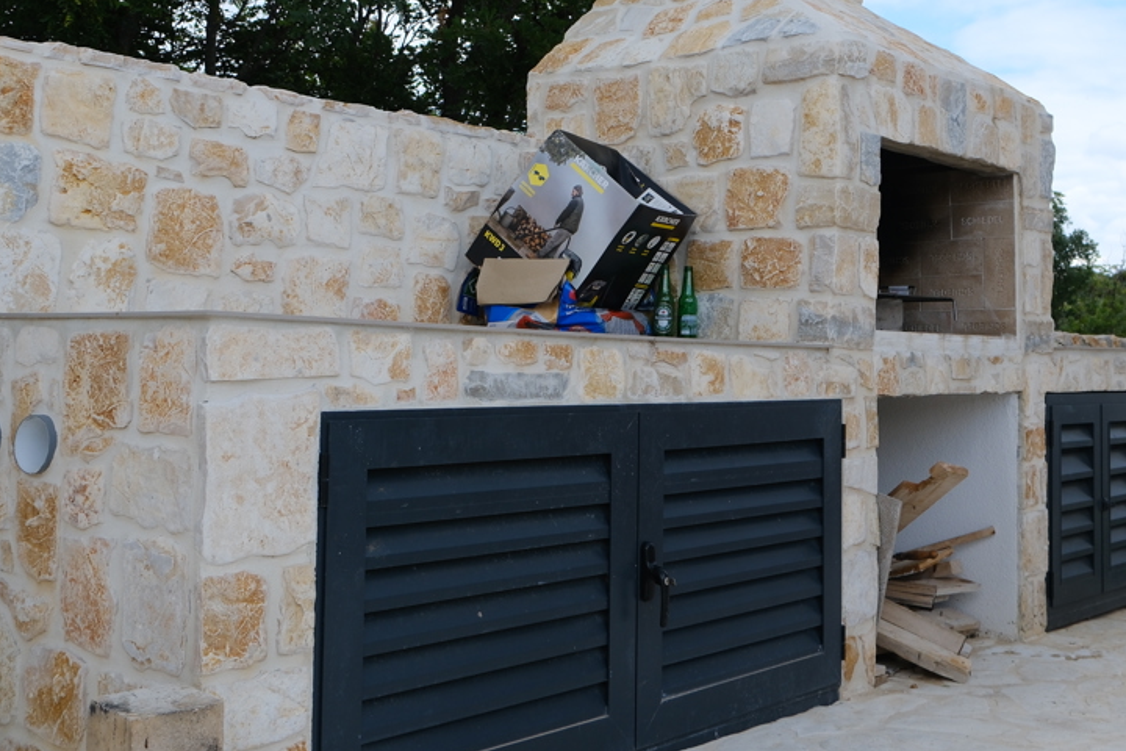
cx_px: 688
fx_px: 1407
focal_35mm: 45
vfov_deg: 29.6
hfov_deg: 43.3
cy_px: 232
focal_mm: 18
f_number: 4
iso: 320
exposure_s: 1/950
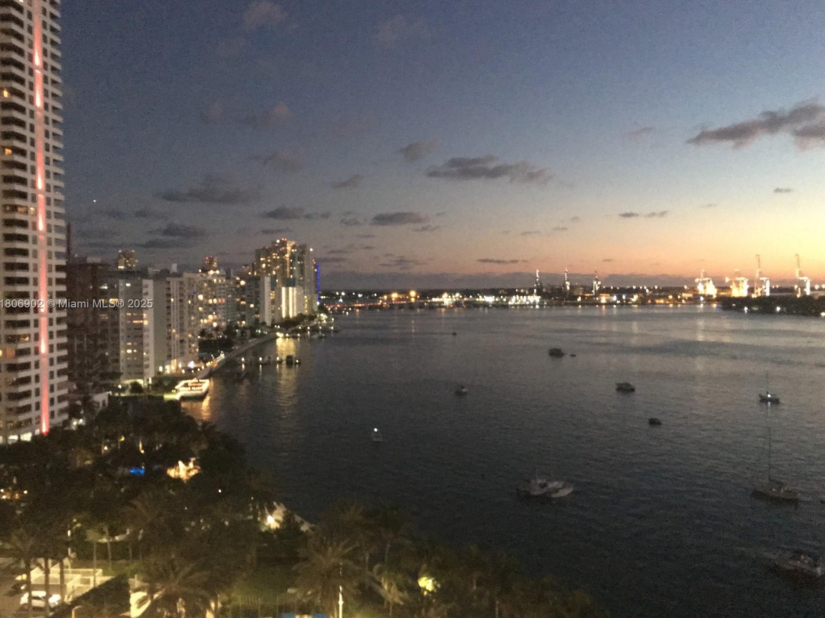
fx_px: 715
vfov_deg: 46.8
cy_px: 305
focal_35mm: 30
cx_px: 409
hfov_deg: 60.0
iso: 800
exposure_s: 1/16
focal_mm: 4.15
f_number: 2.2
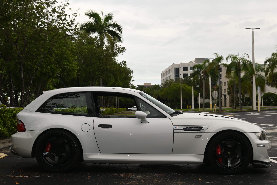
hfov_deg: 31.9
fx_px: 485
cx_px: 138
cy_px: 92
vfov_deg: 21.6
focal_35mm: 63
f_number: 5.6
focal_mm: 42
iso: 180
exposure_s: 1/200
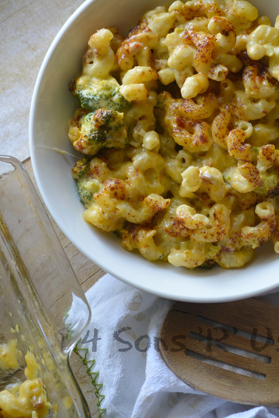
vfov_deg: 14.6
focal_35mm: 141
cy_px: 202
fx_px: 1634
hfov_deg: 9.8
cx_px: 147
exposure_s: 1/125
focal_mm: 85
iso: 1100
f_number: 5.6
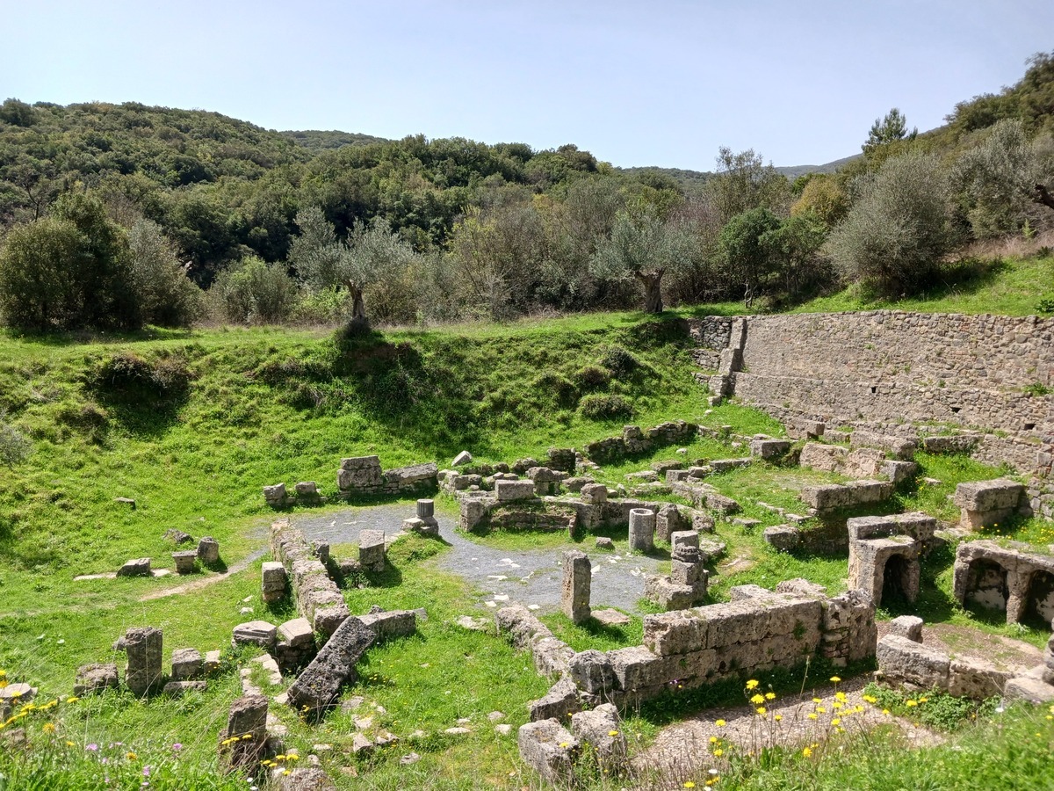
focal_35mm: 27
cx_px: 527
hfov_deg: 65.3
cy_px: 396
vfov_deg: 51.4
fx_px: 822
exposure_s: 1/242
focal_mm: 4
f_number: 1.8
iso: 20
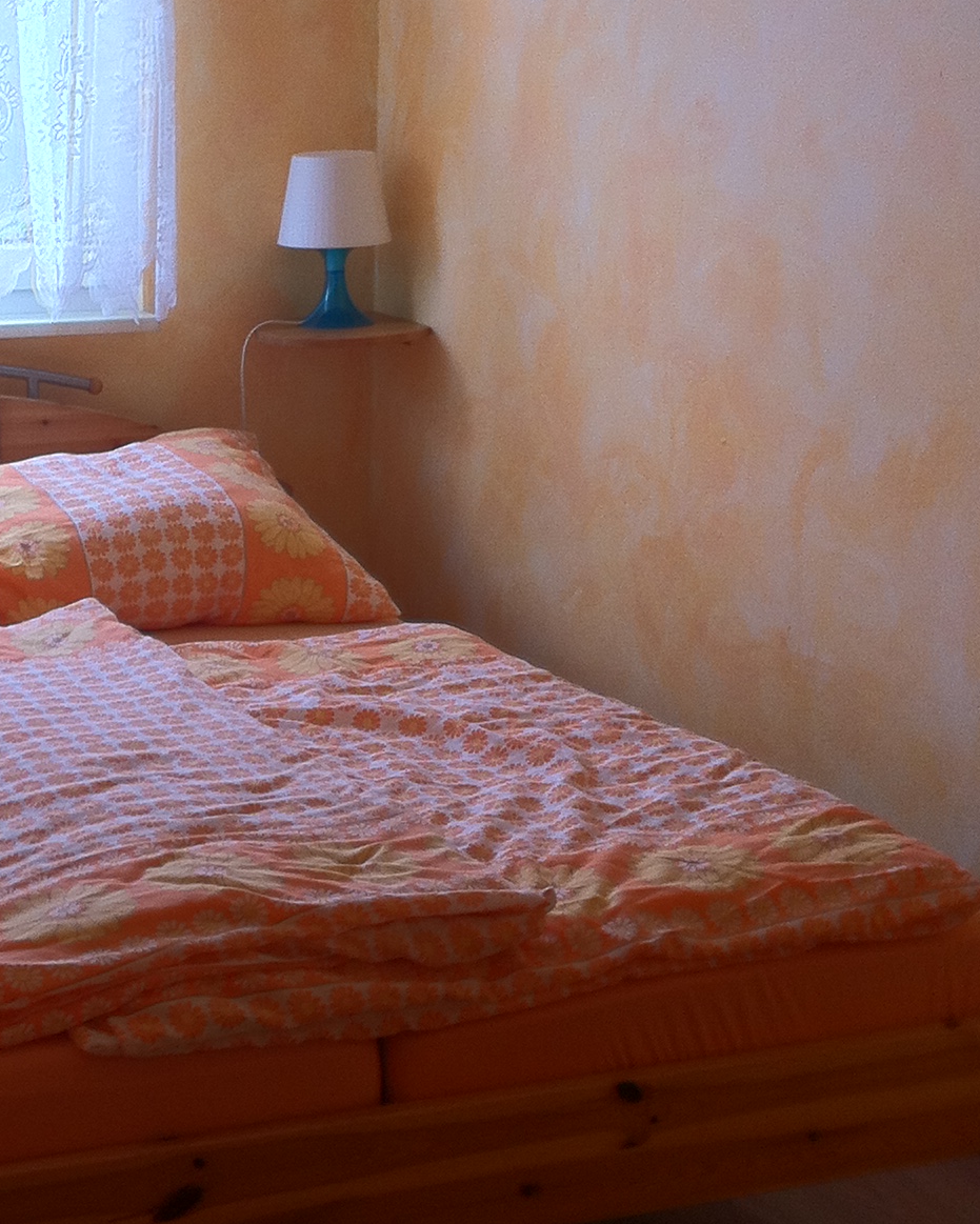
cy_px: 536
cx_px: 51
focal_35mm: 76
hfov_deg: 19.7
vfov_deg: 25.0
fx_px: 2754
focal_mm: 3.85
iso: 80
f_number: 2.8
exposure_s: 1/40
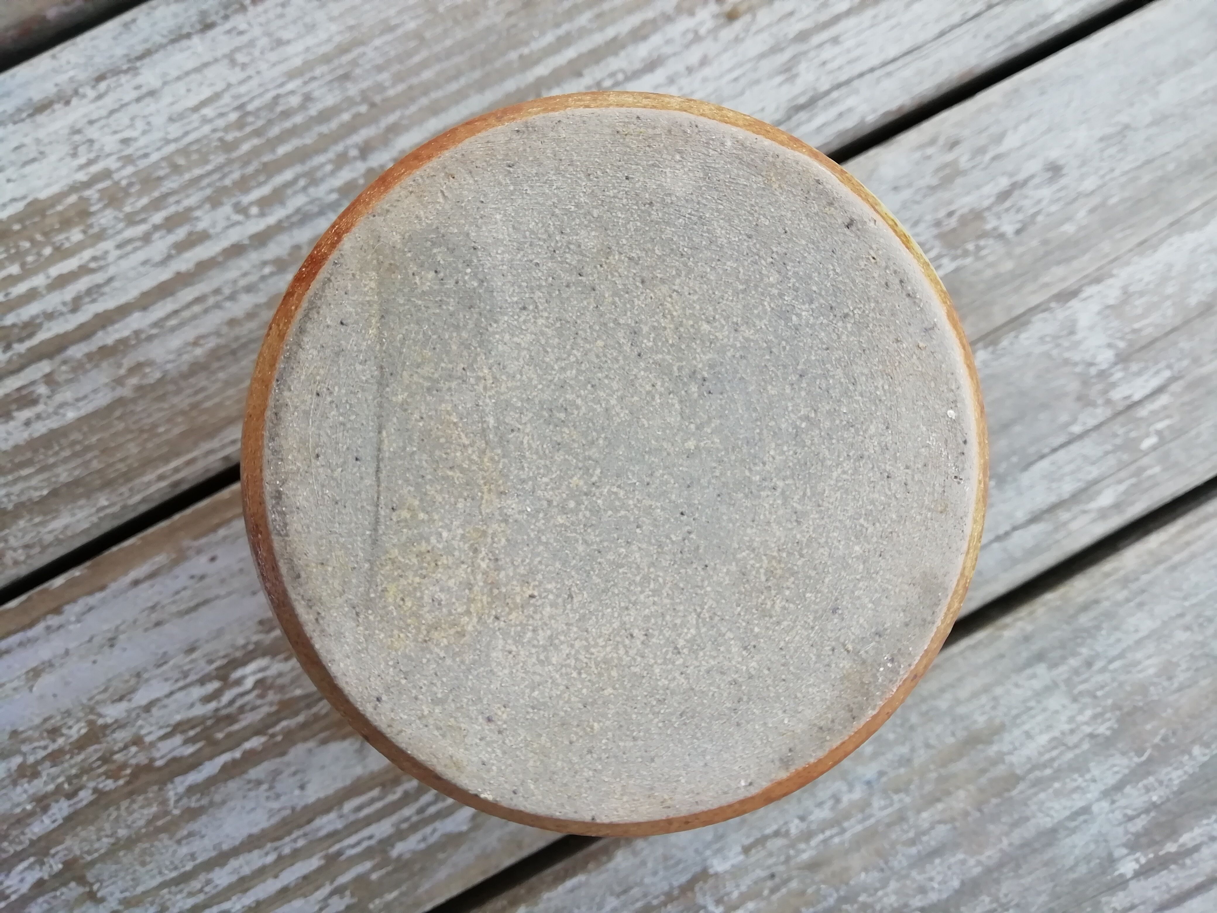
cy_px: 456
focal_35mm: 26
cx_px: 608
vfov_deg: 53.1
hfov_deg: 67.3
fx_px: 914
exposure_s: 1/50
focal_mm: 3.21
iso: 80
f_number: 2.2
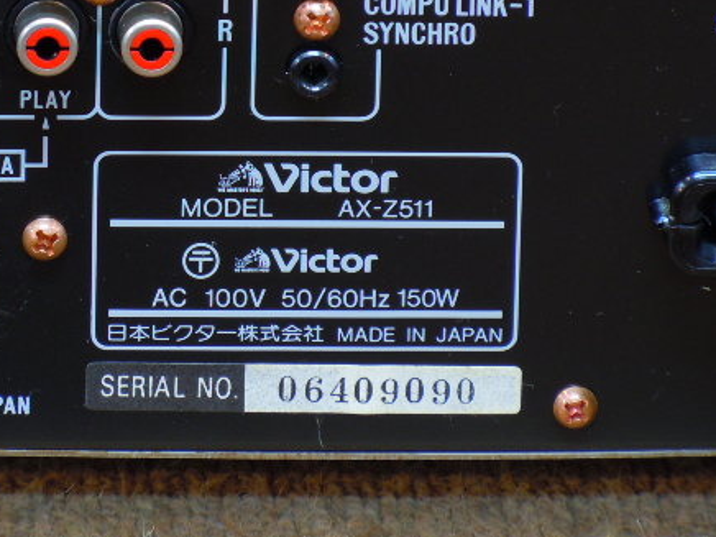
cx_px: 317
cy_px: 220
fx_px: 9101
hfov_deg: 4.5
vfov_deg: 3.4
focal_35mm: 440
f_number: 5.6
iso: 100
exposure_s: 1/1.6
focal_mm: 54
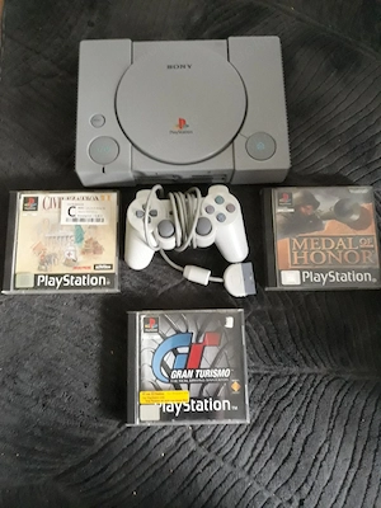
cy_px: 254
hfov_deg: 51.4
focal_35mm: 27
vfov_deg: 65.3
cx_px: 190
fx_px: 396
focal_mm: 3.71
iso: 640
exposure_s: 1/20
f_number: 1.7
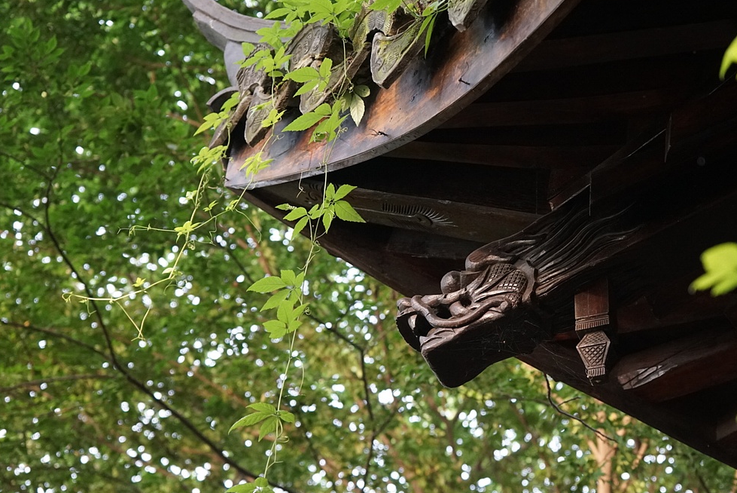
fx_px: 1393
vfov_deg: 20.0
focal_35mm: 68
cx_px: 437
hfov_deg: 29.6
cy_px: 291
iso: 2500
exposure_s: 1/160
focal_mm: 52
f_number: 5
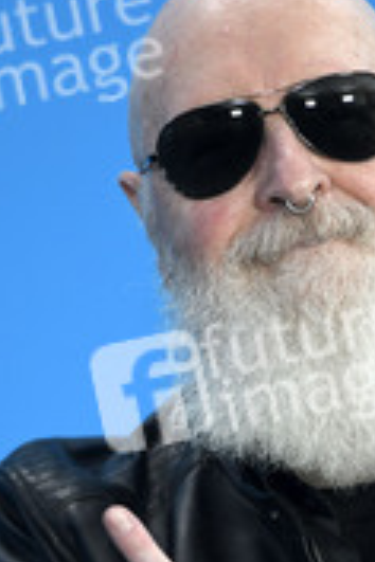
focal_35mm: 440
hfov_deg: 3.1
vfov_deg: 4.7
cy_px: 537
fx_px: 6874
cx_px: 346
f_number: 3.5
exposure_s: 1/320
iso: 800
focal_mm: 195
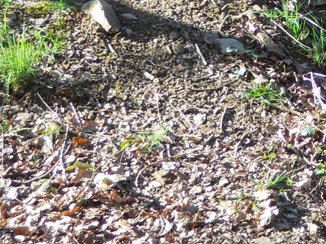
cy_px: -80
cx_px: 530
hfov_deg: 10.6
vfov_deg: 8.2
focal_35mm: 178
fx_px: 1676
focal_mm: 8.3
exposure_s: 1/250
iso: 160
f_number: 3.4
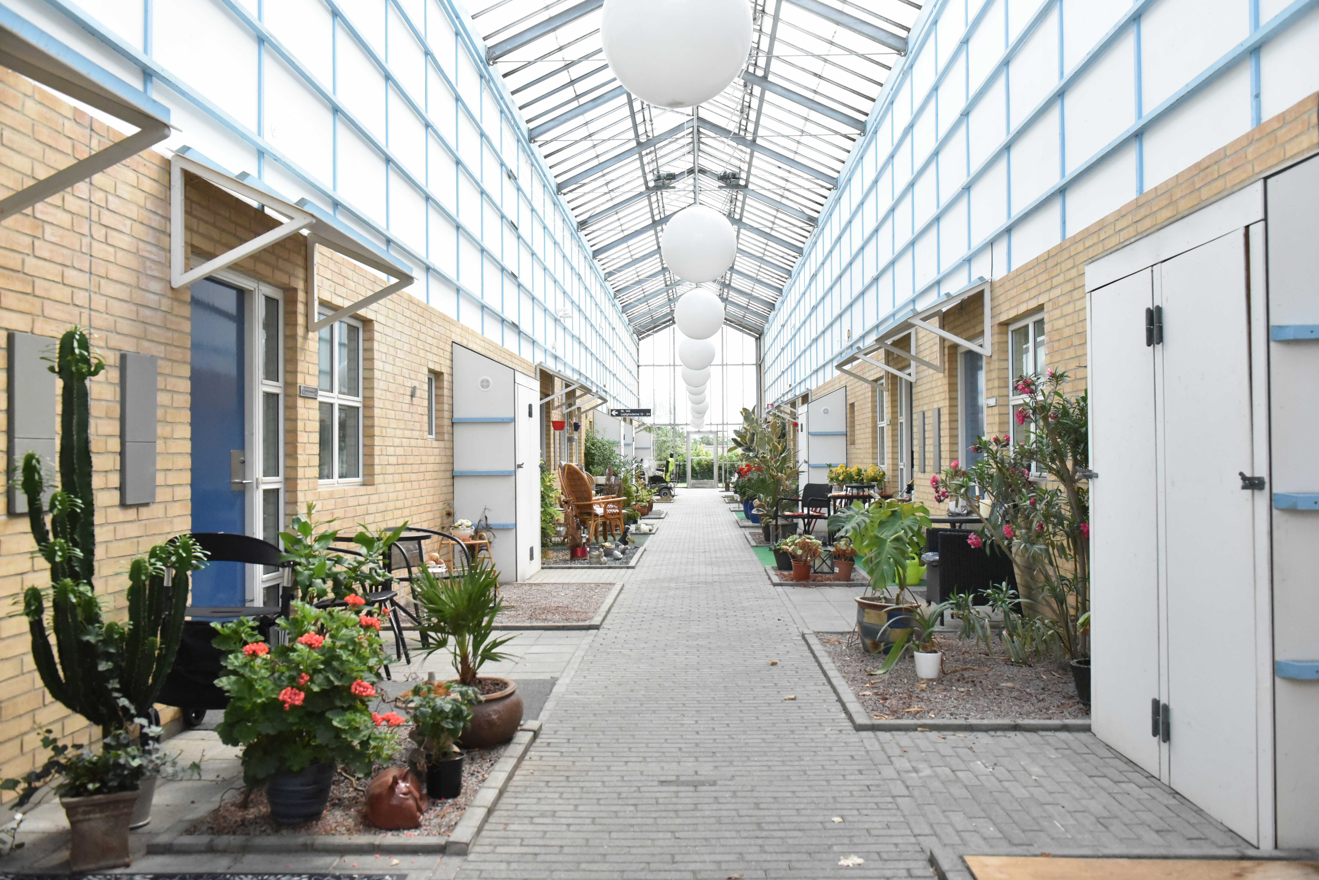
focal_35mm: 31
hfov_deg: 60.3
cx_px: 660
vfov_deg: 42.4
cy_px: 440
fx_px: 1136
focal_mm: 31
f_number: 5
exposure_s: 1/4000
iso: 8000
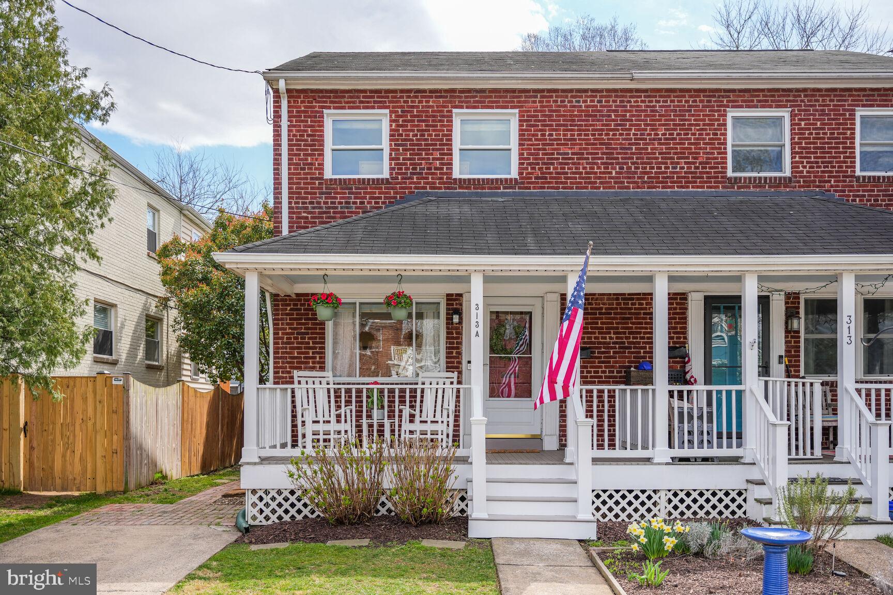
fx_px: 791
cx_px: 446
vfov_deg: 41.2
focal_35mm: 32
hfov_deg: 58.9
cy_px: 298
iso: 100
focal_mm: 31.9
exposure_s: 1/1000
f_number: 2.8
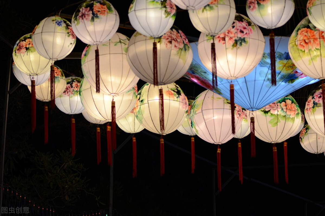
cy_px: 108
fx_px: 1419
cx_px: 162
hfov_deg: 13.1
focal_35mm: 158
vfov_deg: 8.7
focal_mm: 105
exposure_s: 1/100
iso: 320
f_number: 3.2
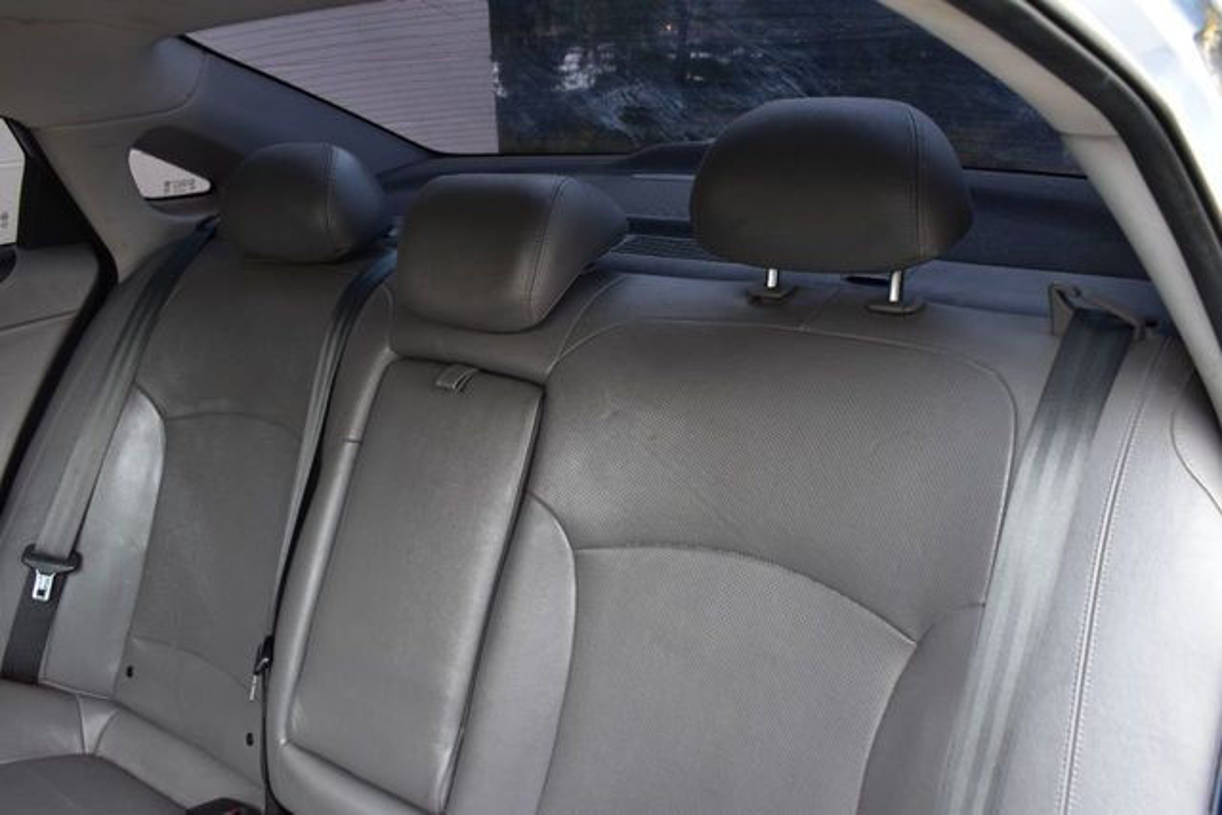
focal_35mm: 32
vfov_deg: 41.7
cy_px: 408
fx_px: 1069
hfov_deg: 59.5
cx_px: 611
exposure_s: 1/30
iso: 400
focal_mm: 21
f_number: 7.1
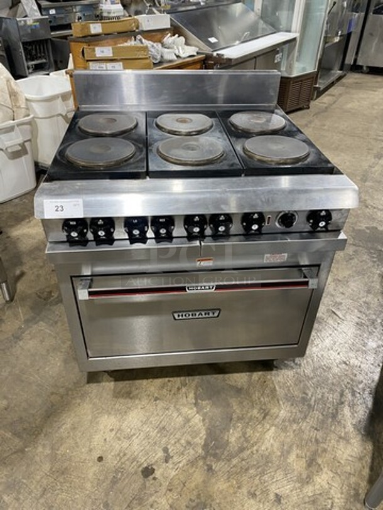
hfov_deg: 53.1
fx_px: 383
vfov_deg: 67.3
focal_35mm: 26
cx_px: 192
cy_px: 255
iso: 200
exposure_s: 1/60
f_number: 1.8
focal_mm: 4.25
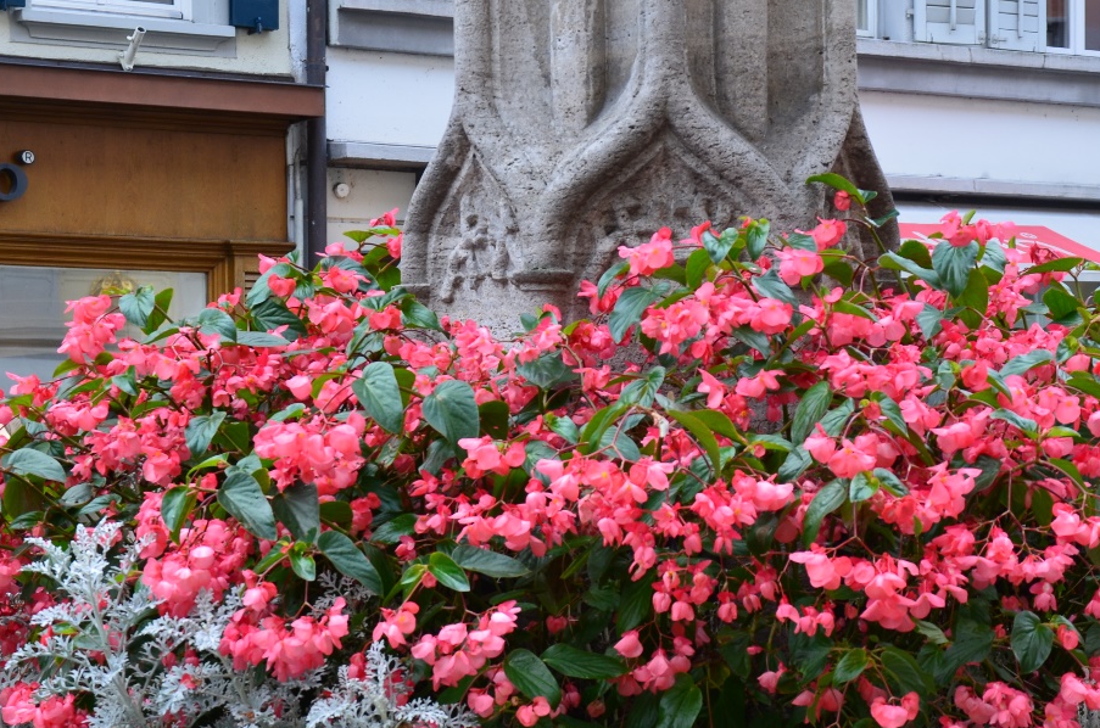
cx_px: 591
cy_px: 428
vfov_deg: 13.5
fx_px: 3080
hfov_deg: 20.2
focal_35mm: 101
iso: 200
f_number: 5.6
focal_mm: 38
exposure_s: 1/125
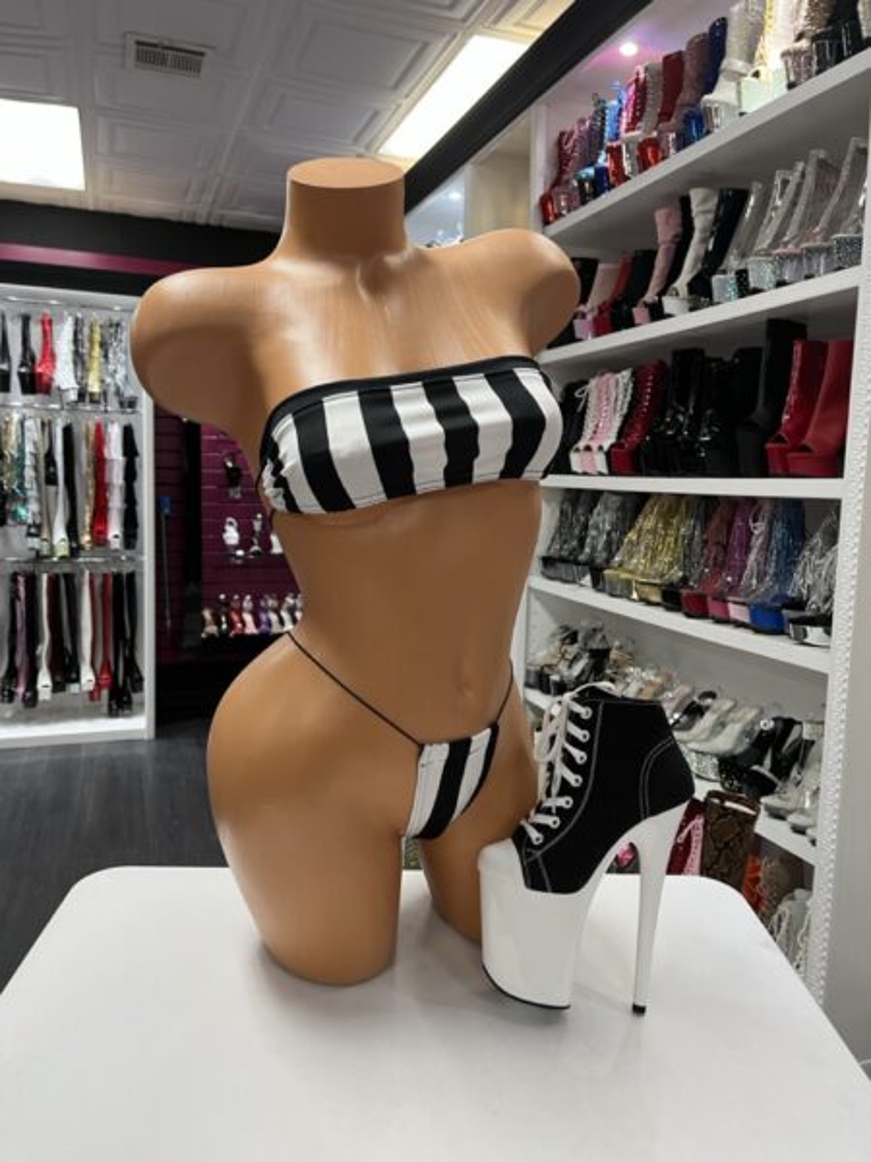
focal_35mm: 26
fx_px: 872
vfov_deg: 67.3
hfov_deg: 53.1
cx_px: 436
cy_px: 581
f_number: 1.6
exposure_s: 1/60
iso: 100
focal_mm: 5.1
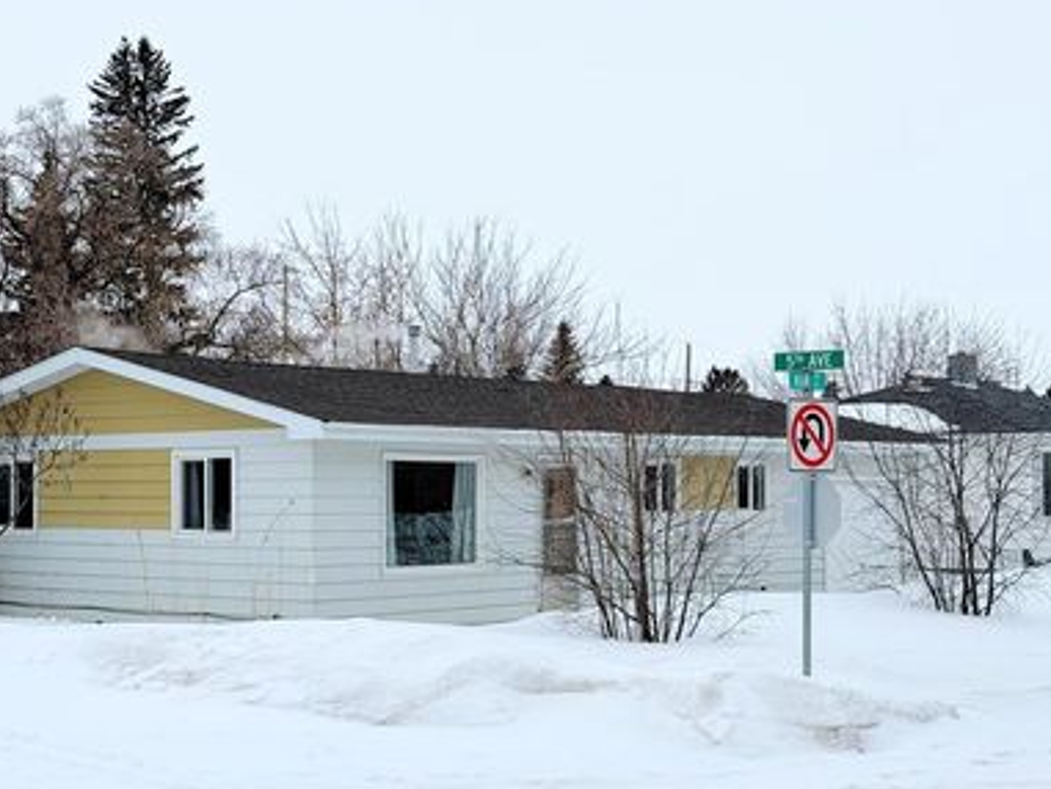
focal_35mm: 63
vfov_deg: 23.2
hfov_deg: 30.6
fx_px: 1913
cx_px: 414
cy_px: 490
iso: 80
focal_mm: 6.76
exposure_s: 1/20408
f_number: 1.78
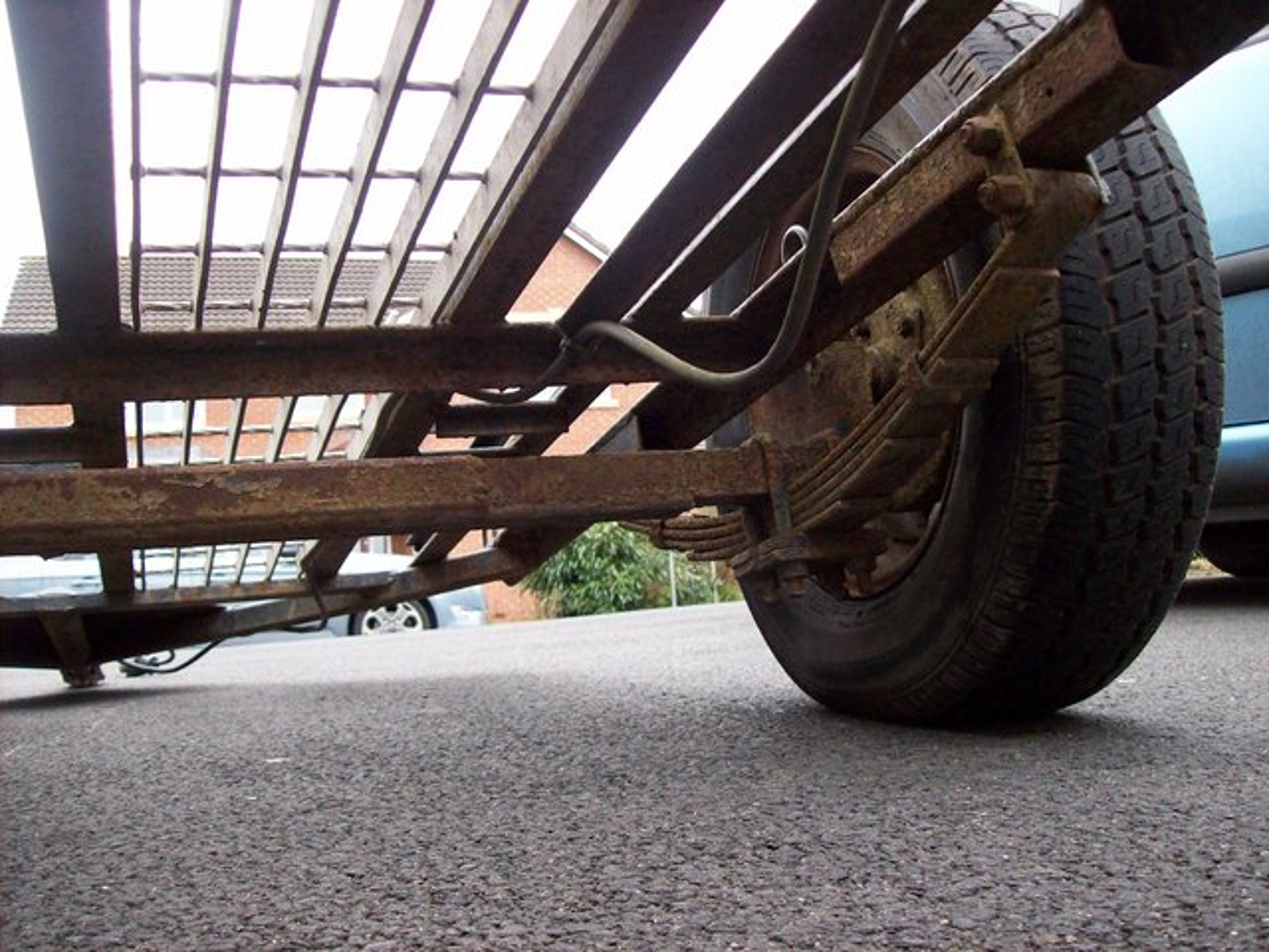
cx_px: 634
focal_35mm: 36
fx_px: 1320
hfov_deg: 51.4
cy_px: 476
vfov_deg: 39.7
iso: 200
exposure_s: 1/64
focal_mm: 6
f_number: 2.7
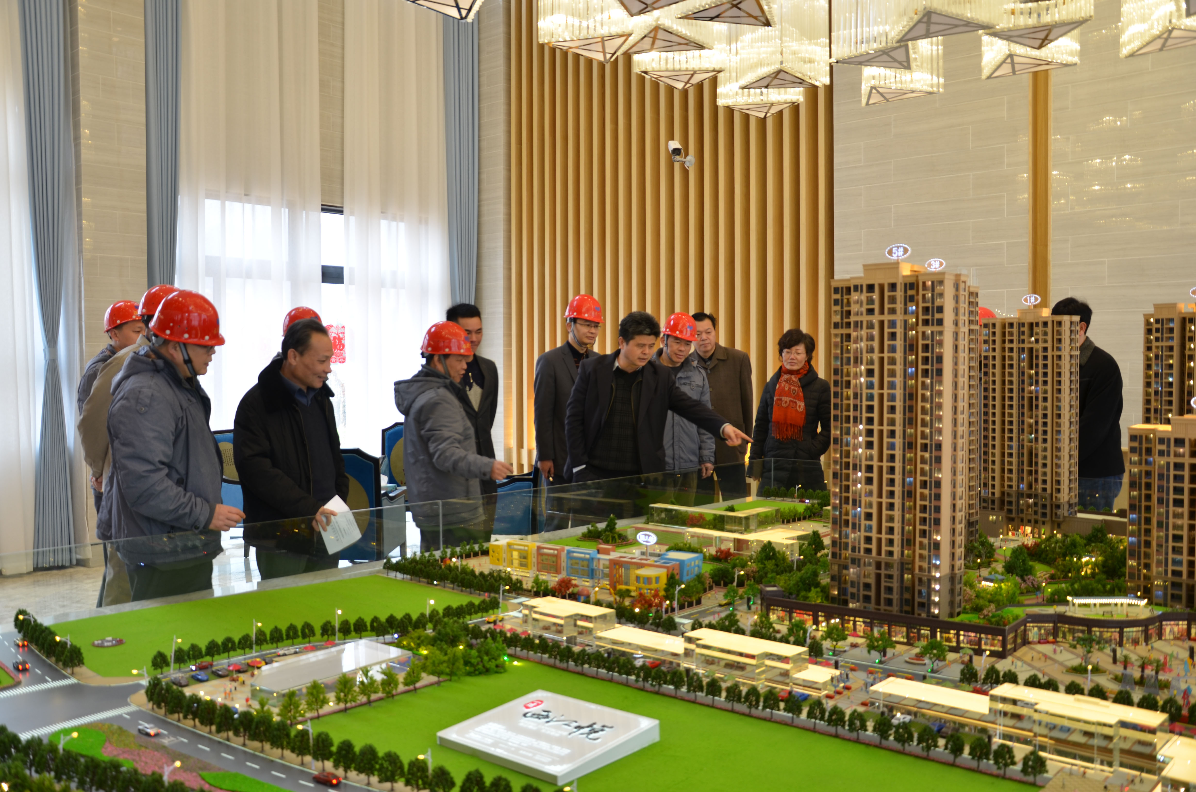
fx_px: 1044
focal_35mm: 32
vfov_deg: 41.5
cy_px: 396
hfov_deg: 59.6
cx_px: 598
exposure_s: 1/20
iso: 100
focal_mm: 21
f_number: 3.8
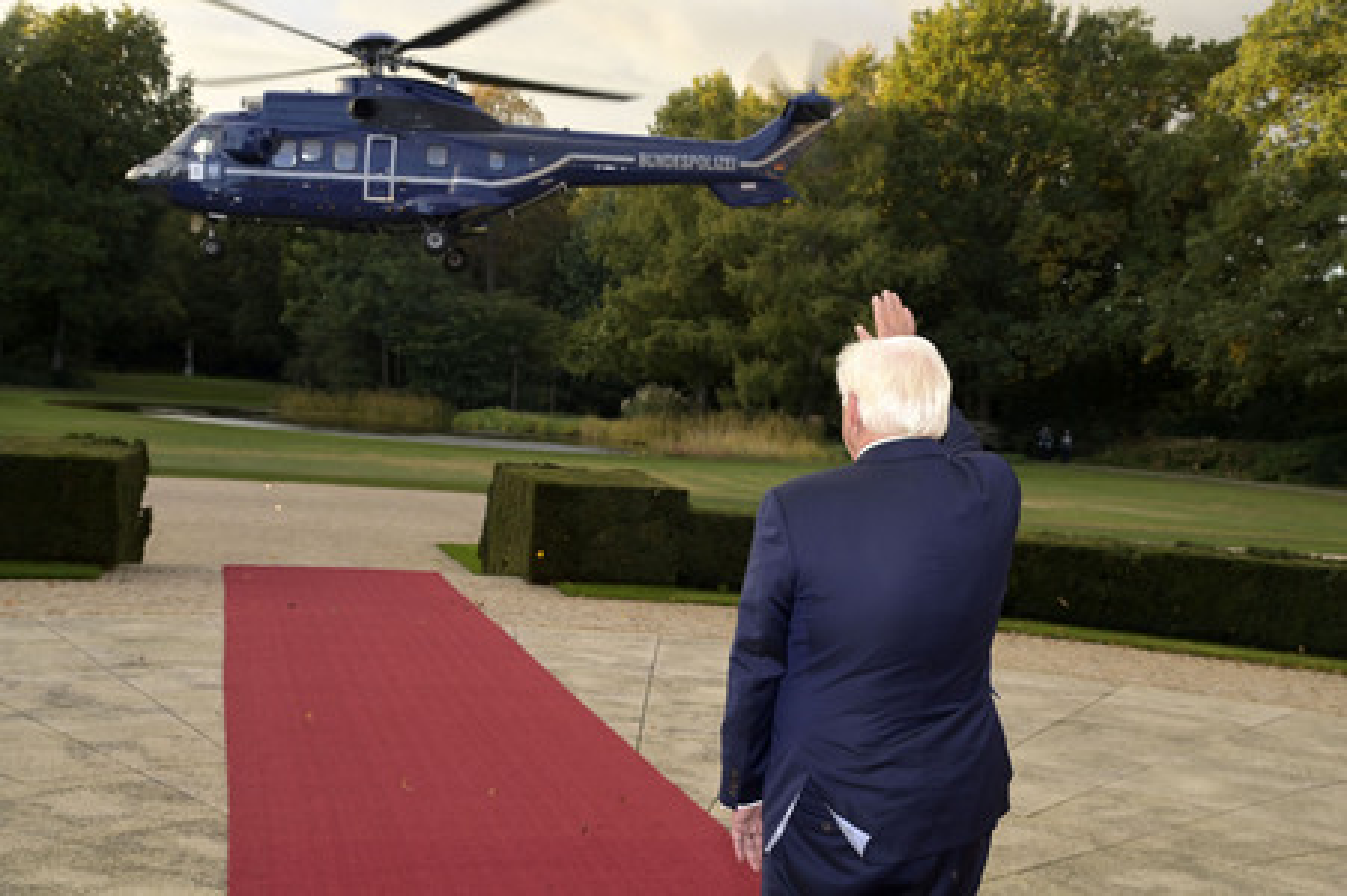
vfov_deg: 28.0
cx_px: 674
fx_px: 1795
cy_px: 448
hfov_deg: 41.1
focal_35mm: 48
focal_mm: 48
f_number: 6.3
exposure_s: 1/250
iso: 1000
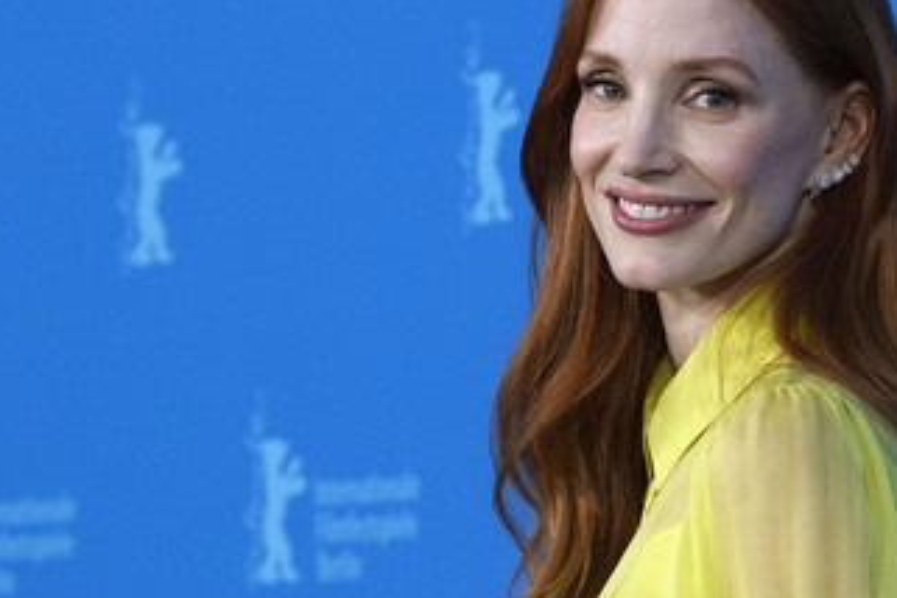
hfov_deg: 14.3
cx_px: 471
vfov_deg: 9.6
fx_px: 3563
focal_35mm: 143
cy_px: 238
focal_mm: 102
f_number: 5.6
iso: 2000
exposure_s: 1/320
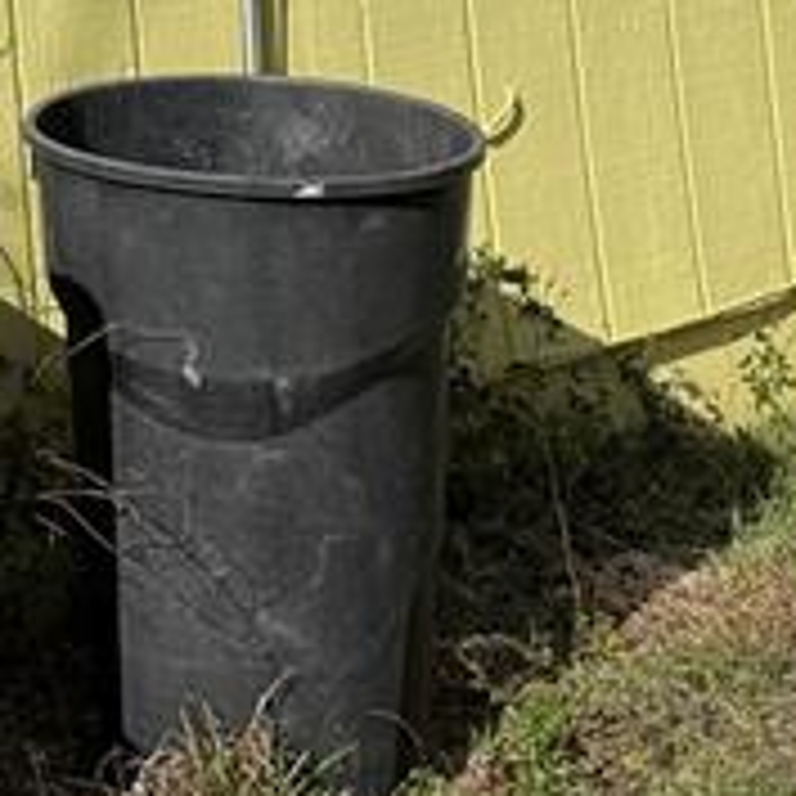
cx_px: -288
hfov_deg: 13.6
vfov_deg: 12.2
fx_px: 3200
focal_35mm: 123
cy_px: -904
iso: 80
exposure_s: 1/6173
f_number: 1.78
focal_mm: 6.76
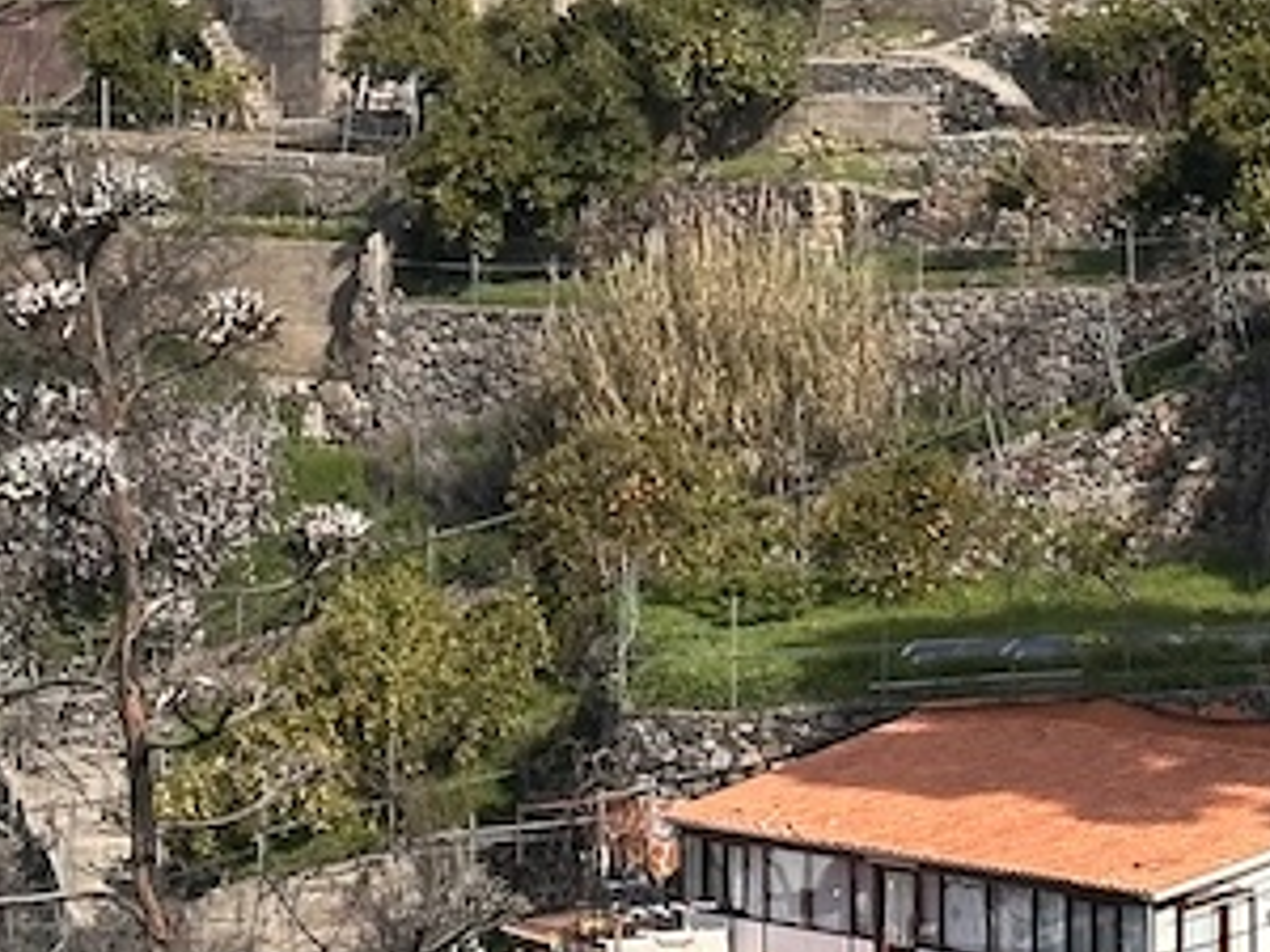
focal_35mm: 192
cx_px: 660
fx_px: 7044
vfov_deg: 7.7
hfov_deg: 10.3
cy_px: -267
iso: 64
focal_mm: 6.86
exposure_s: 1/3058
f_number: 1.78
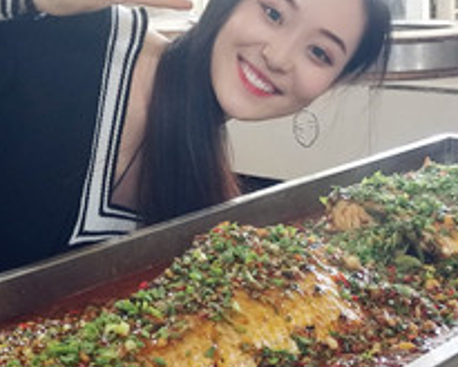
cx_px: 203
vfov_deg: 20.2
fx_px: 1030
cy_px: 168
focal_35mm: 76
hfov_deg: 25.1
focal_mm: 4.36
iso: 200
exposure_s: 1/14
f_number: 1.8
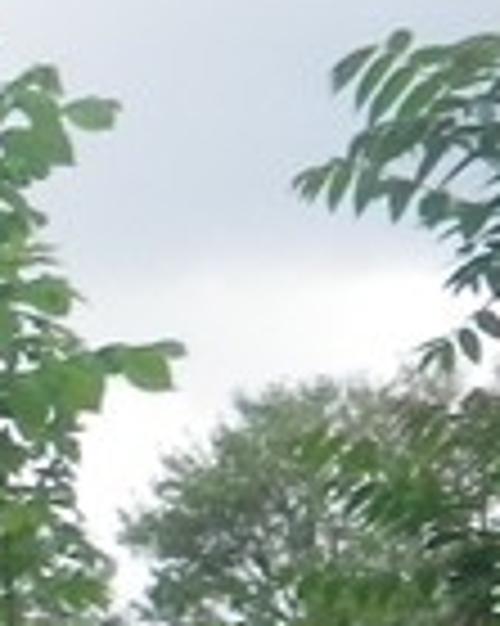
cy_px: 1198
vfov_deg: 9.1
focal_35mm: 202
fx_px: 3741
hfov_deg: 6.0
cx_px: -1721
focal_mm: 5
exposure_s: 1/250
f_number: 4.2
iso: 80
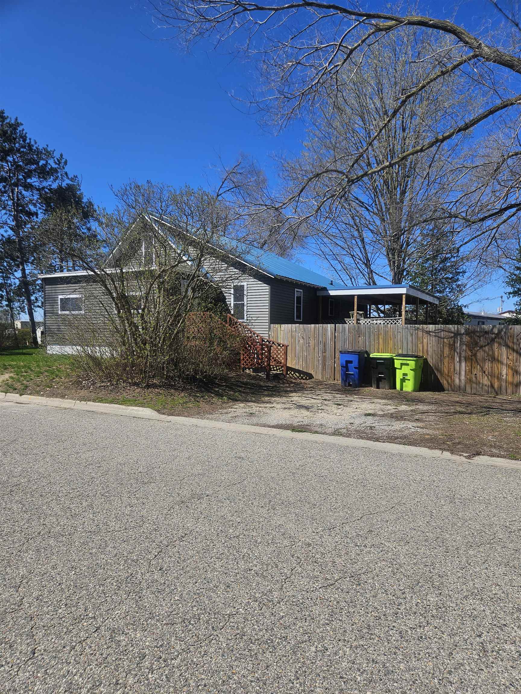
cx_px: 260
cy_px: 347
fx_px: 462
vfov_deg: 73.9
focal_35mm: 23
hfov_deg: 58.9
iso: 25
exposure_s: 1/2043
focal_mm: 5.4
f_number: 1.8
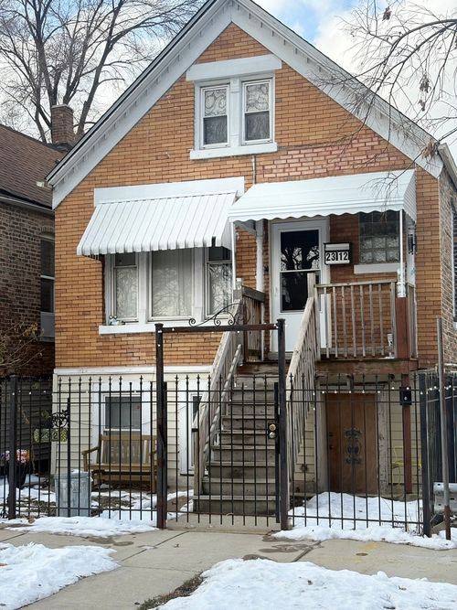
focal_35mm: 52
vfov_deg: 36.8
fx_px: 916
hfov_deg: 28.0
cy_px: 305
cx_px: 228
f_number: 1.6
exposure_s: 1/1484
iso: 50
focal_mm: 5.96
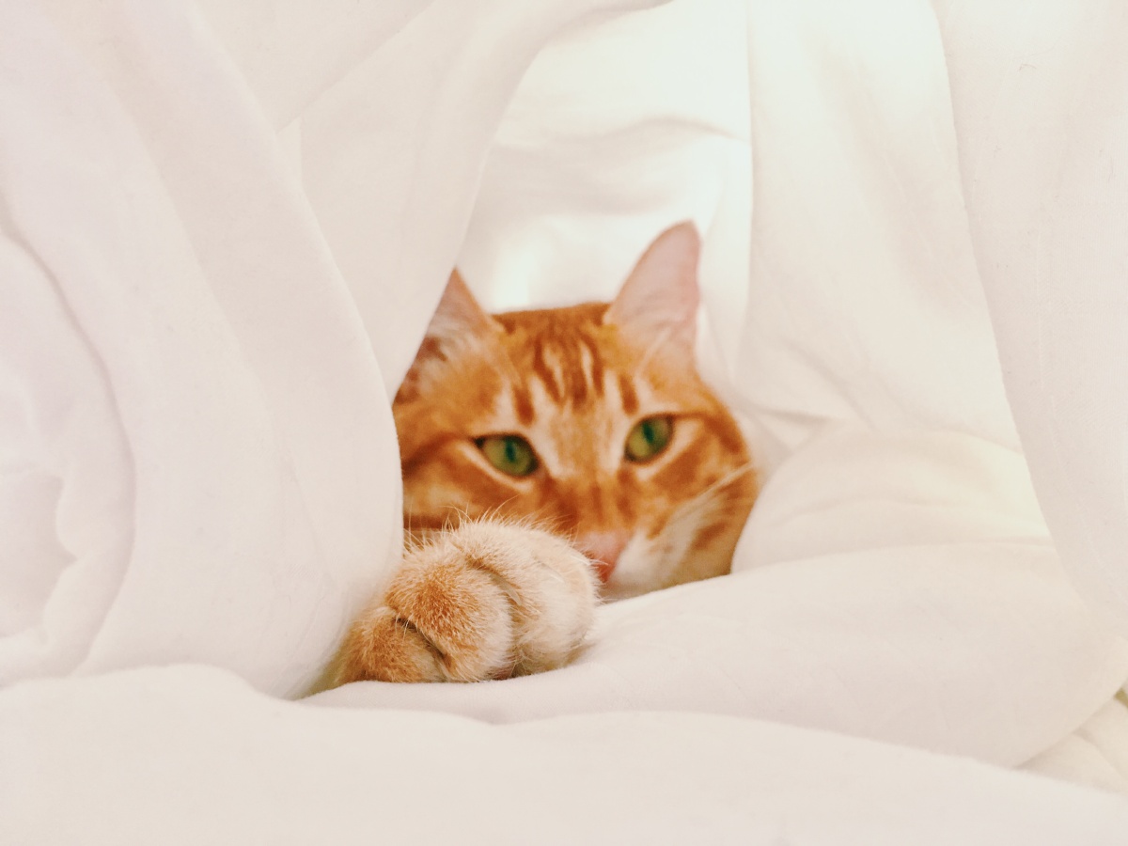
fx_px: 945
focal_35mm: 29
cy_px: 423
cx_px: 564
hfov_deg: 61.7
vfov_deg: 48.2
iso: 125
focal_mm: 4.15
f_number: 2.2
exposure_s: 1/33
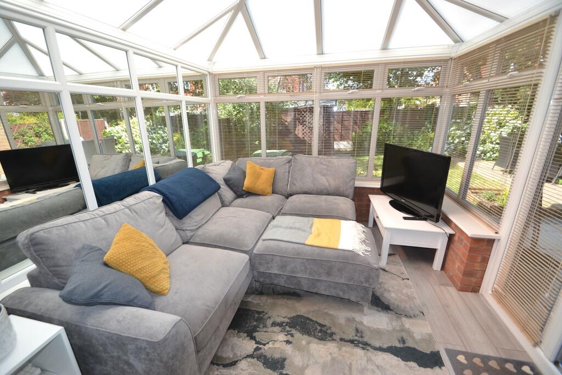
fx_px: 234
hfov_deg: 100.4
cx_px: 281
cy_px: 188
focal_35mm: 15
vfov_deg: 77.3
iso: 100
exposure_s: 1/160
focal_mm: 10
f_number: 4
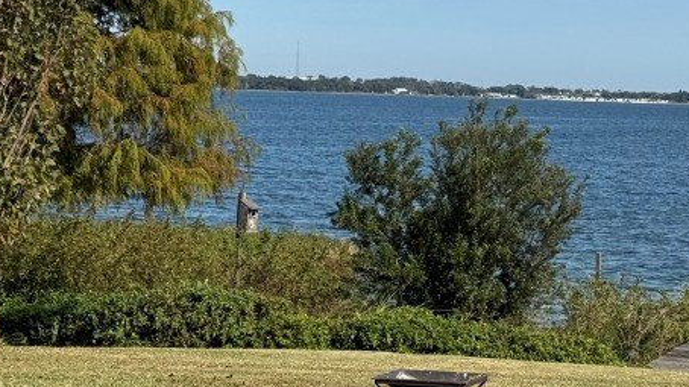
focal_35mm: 118
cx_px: 637
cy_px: -30
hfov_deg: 17.8
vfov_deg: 10.2
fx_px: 2155
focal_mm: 6.76
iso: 64
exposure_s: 1/7092
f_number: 1.78
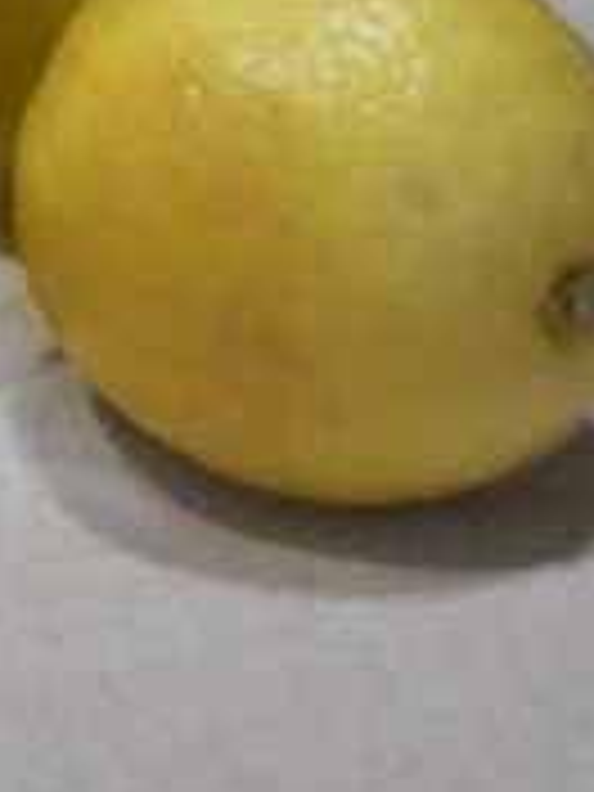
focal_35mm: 157
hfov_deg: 9.2
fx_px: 3592
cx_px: -261
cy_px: -410
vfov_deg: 12.0
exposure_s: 1/15
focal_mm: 6.3
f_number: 3.1
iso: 125
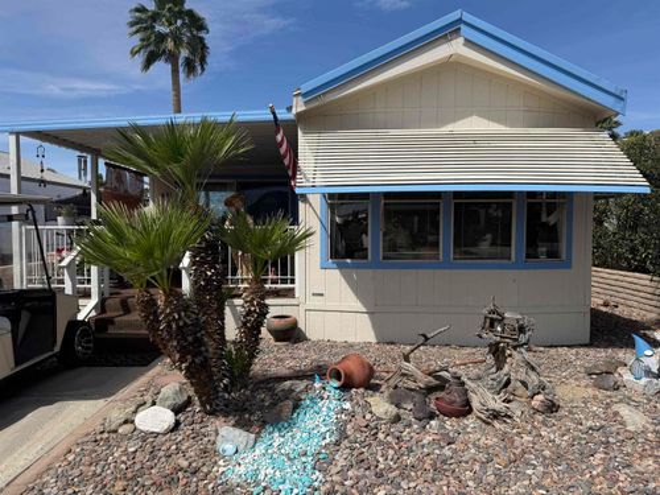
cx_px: 330
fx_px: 458
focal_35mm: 24
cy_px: 248
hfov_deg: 71.6
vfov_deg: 56.8
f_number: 1.78
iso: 80
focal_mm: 6.76
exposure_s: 1/6173
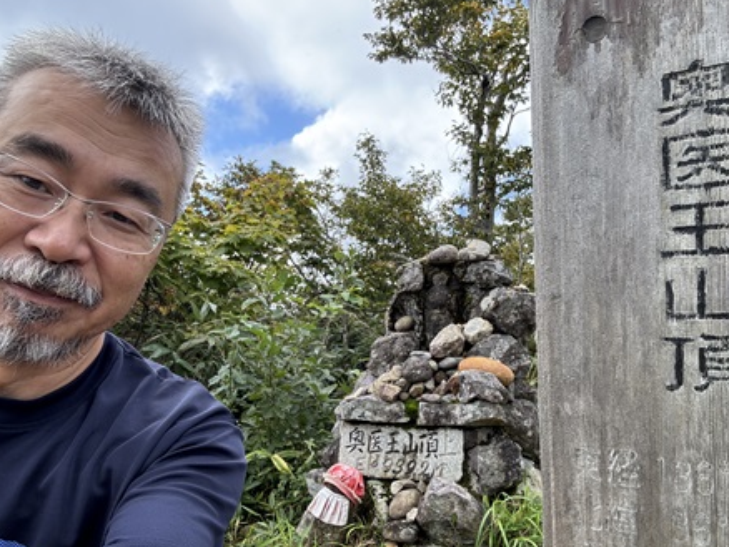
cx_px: 387
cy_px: 288
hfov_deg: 63.4
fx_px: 590
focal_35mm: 28
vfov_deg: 49.8
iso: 25
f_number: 1.9
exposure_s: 1/288
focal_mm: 2.69
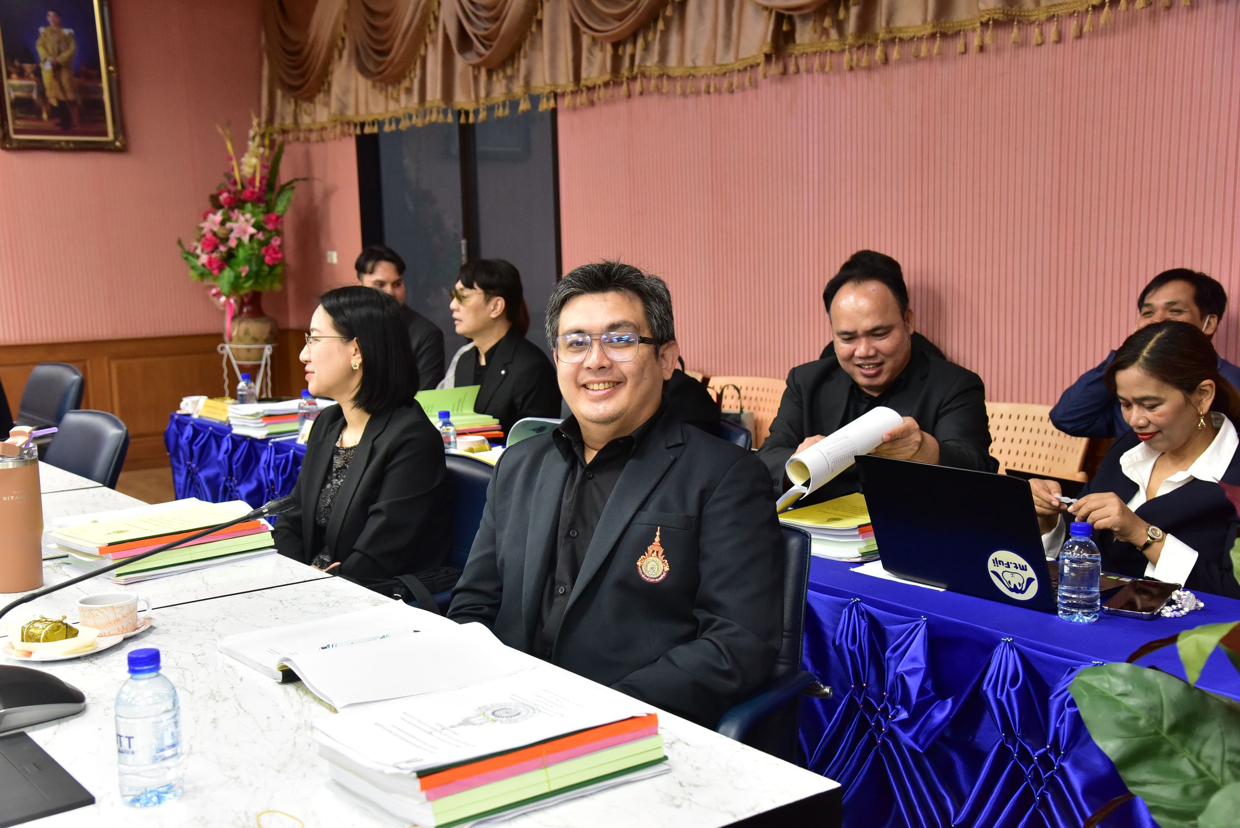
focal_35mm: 40
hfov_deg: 48.4
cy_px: 414
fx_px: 1378
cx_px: 620
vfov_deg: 33.4
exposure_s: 1/125
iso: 2500
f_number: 5.6
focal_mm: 40
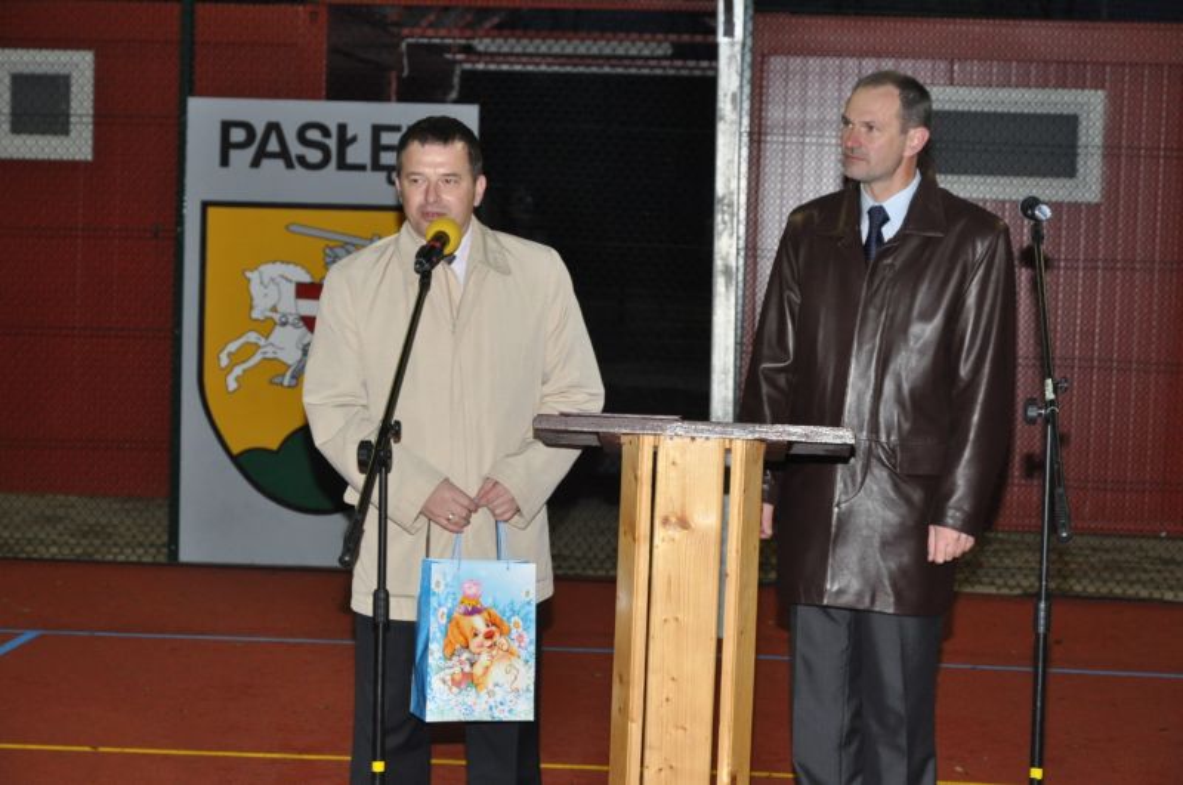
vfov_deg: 16.2
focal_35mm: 84
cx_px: 592
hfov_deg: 24.2
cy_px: 392
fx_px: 2756
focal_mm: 56
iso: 1250
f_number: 6.3
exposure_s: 1/60
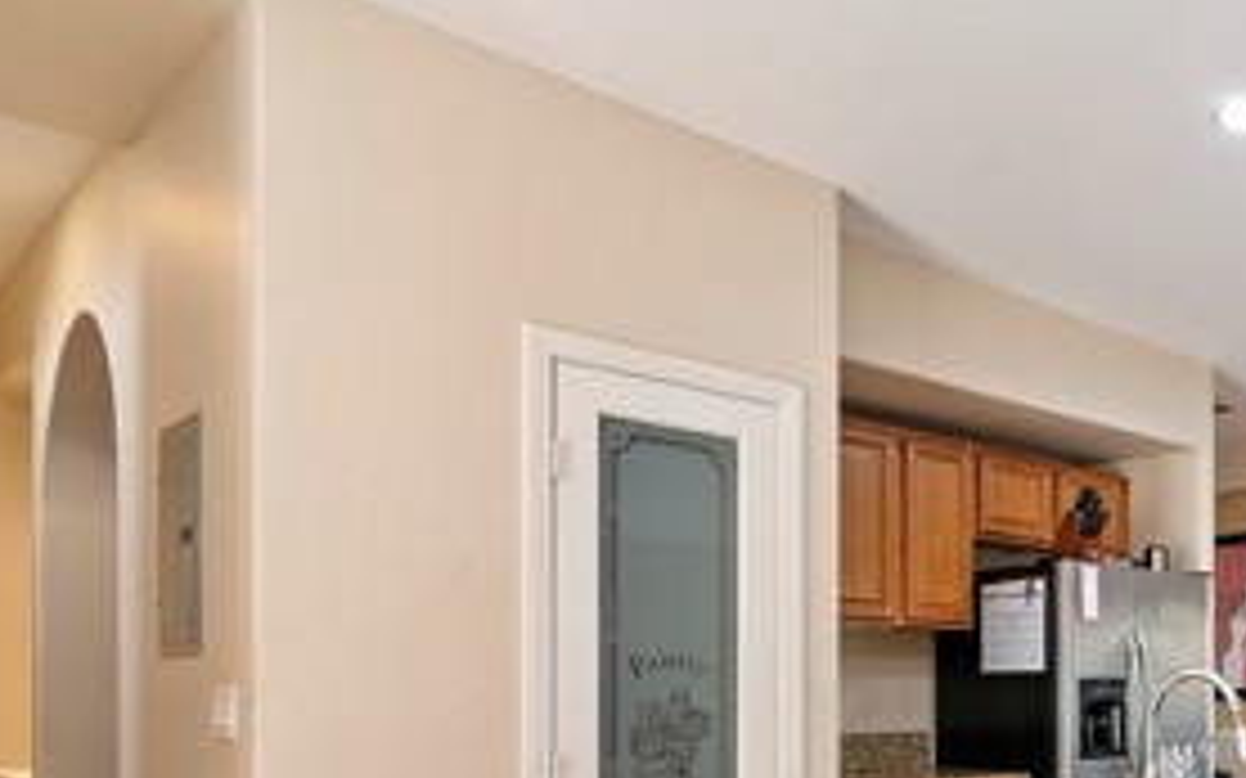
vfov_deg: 36.5
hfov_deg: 49.2
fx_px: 1120
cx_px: 1206
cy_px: 666
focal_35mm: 33
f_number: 10
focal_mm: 14
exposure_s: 1/3
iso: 500
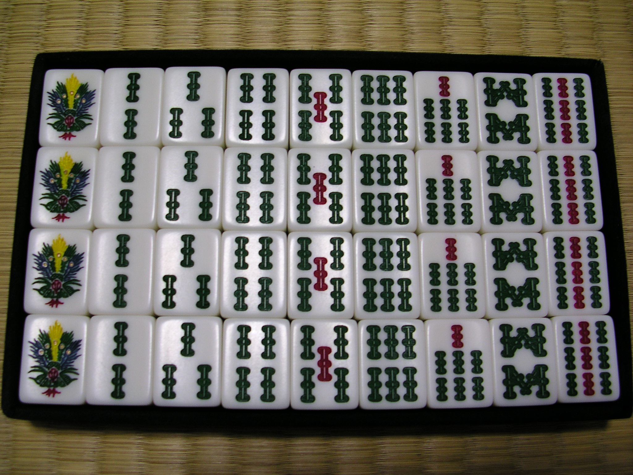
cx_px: 316
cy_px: 238
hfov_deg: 50.1
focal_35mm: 37
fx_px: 677
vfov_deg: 38.7
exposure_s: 1/7.4
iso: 100
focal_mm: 5.6
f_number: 2.7
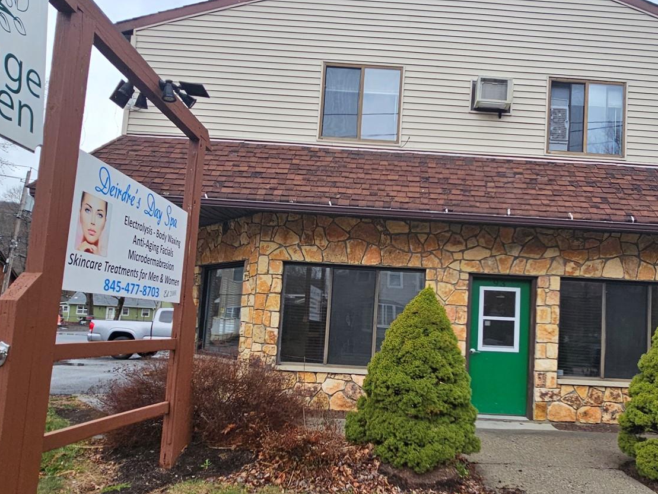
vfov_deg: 56.5
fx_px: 456
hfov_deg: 70.4
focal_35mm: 24
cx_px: 412
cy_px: 289
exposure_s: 1/1488
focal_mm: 2.2
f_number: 2.2
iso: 50
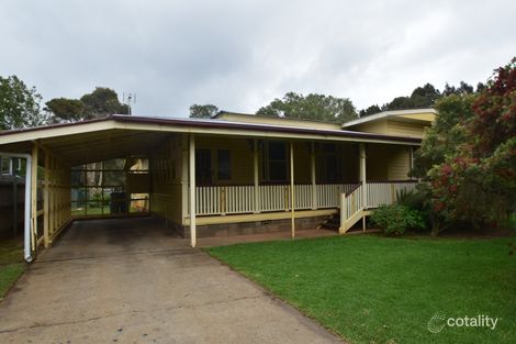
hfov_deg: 81.2
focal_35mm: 21
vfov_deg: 59.5
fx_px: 301
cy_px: 172
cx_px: 258
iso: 400
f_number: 11
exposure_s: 1/400
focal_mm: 14
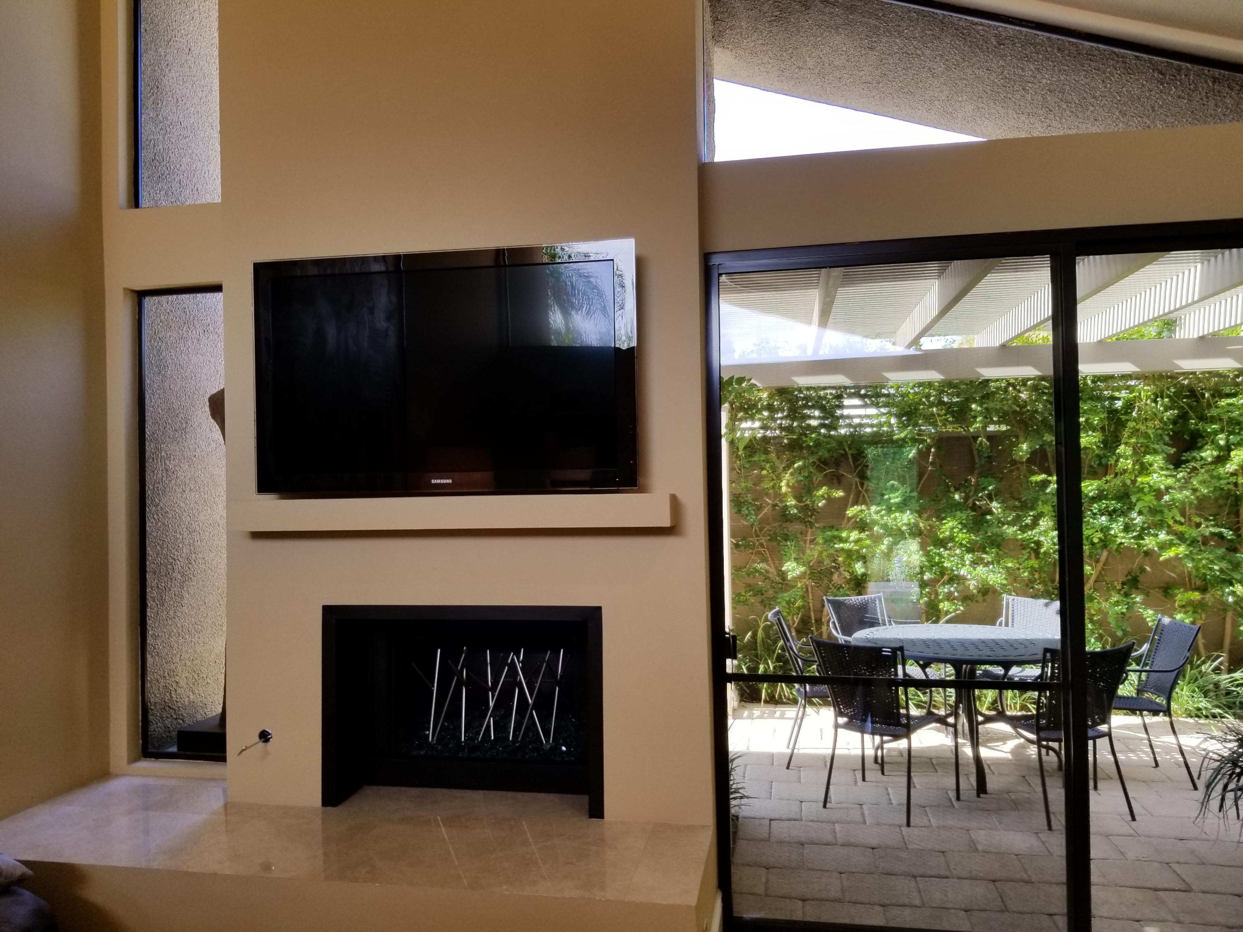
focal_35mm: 26
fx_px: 934
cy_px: 466
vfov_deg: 53.1
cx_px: 622
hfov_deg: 67.3
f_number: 1.7
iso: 50
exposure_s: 1/183
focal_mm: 4.25
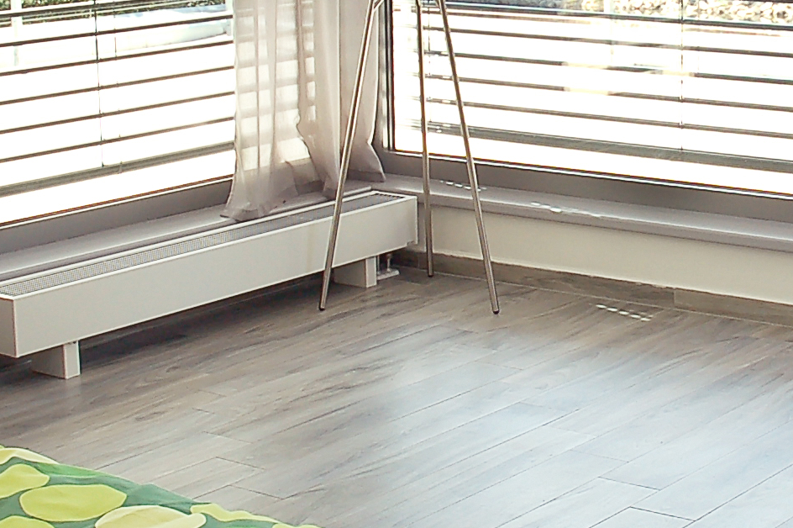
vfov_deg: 15.8
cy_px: 136
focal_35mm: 86
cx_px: 629
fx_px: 1893
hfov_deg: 23.3
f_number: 6.3
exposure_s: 1/60
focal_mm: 18
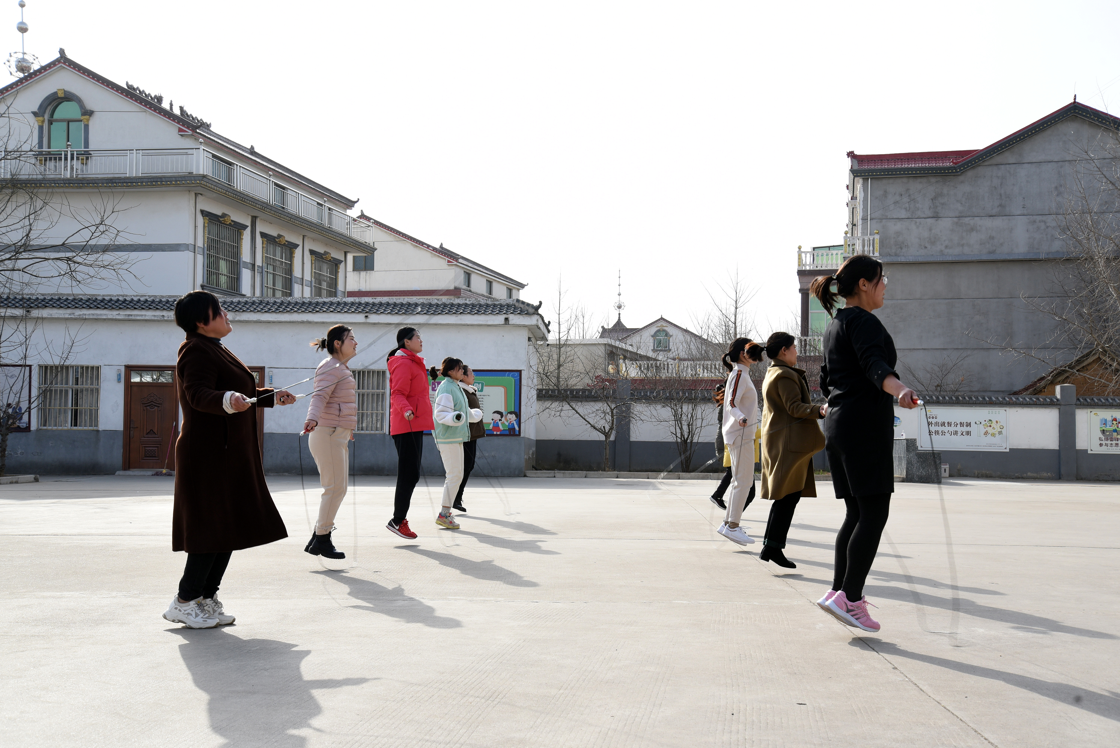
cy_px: 374
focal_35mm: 44
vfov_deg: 30.5
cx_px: 560
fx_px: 1369
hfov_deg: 44.5
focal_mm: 44
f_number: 8
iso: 500
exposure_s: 1/500
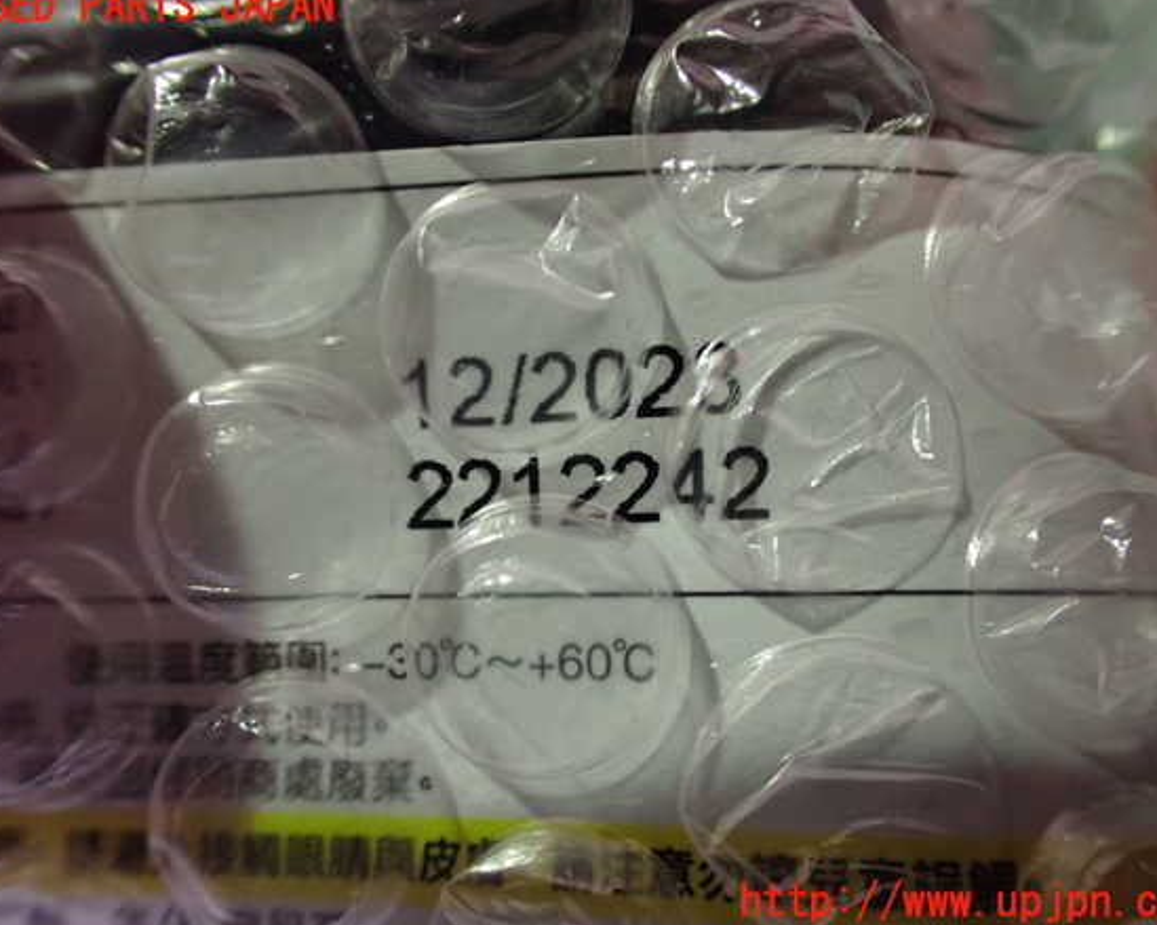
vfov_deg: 45.8
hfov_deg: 55.7
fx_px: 1096
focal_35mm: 32
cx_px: 584
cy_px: 455
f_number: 2.3
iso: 800
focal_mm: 5.4
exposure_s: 1/60
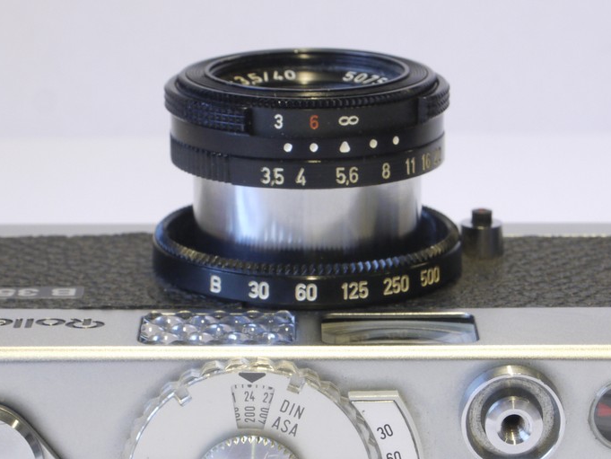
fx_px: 2613
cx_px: 300
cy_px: 304
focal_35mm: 148
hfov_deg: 13.3
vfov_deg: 10.0
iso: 400
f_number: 13
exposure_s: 1/6
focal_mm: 42
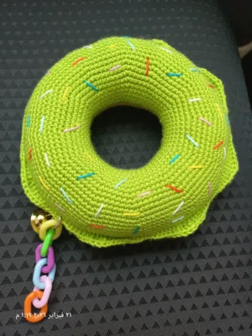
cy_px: 168
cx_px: 126
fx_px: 243
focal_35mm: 25
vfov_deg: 69.4
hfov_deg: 54.9
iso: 100
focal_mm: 4.6
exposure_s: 1/50
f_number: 1.8
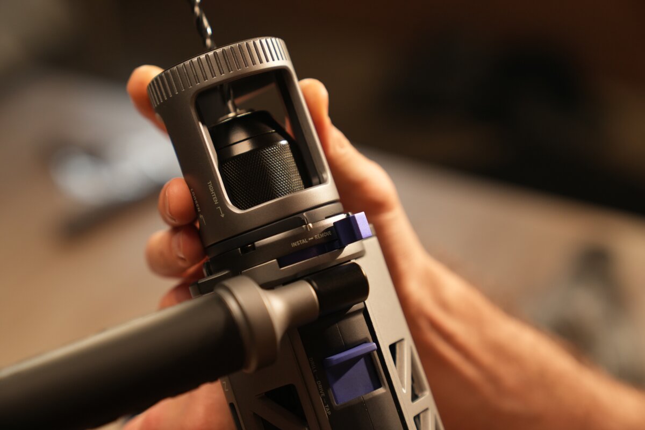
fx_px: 1254
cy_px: 215
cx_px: 322
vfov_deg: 19.5
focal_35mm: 70
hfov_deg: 28.8
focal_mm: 70
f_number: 3.2
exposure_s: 1/125
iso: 1000
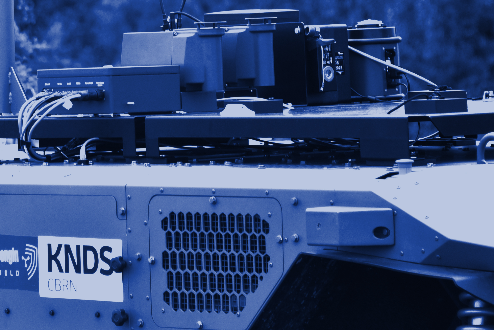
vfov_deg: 3.9
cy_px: -9
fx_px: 4887
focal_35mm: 356
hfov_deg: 5.8
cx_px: 122
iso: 400
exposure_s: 1/400
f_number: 5.6
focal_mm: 145
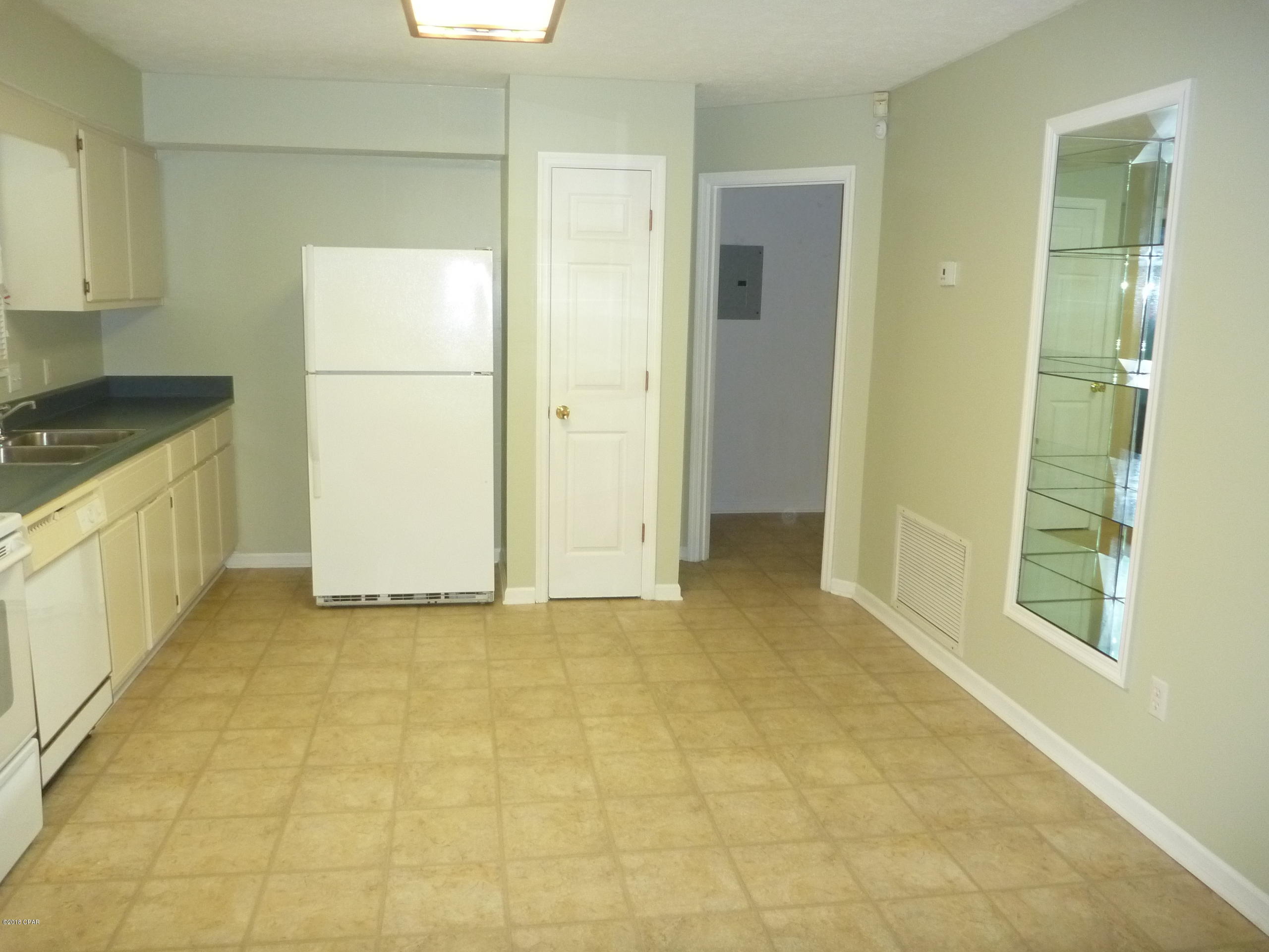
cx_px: 634
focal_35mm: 28
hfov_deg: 63.4
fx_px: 1026
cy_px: 476
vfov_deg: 49.7
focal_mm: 4.9
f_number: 3.3
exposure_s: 1/30
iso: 250
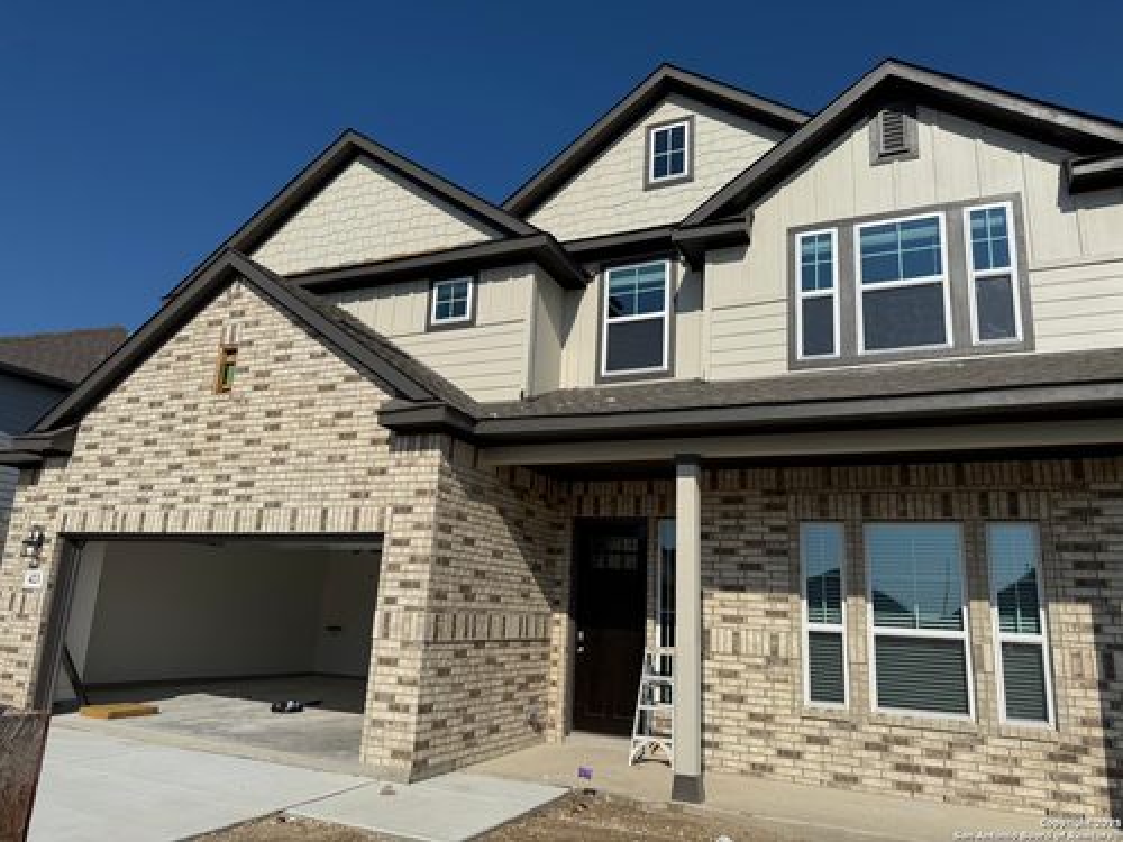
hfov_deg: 71.6
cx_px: 562
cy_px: 421
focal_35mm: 24
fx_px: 779
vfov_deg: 56.8
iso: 80
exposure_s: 1/11905
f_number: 1.78
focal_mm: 6.76
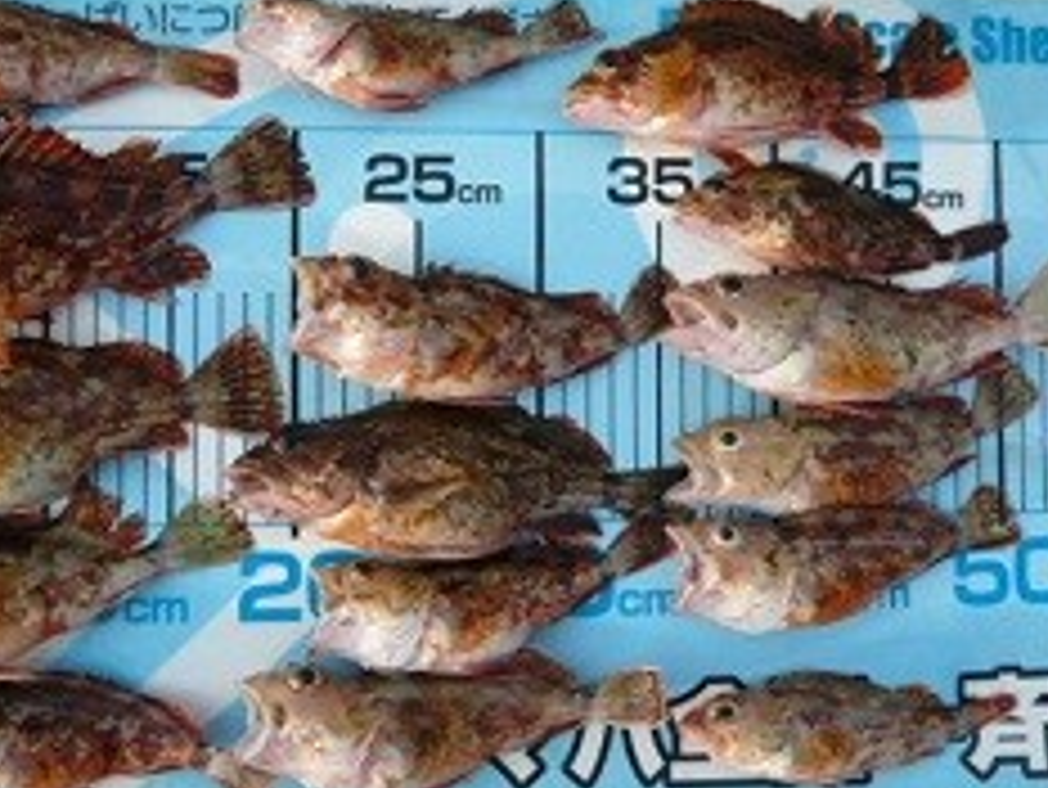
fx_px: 1272
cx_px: 472
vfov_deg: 34.3
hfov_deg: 44.7
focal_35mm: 42
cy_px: 320
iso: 100
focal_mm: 4.6
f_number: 2.8
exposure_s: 1/400
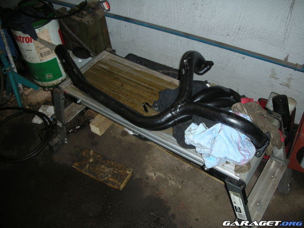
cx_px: 152
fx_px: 307
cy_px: 114
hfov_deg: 52.6
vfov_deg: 40.7
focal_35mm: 35
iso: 61
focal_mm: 5.8
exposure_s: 1/60
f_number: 2.8
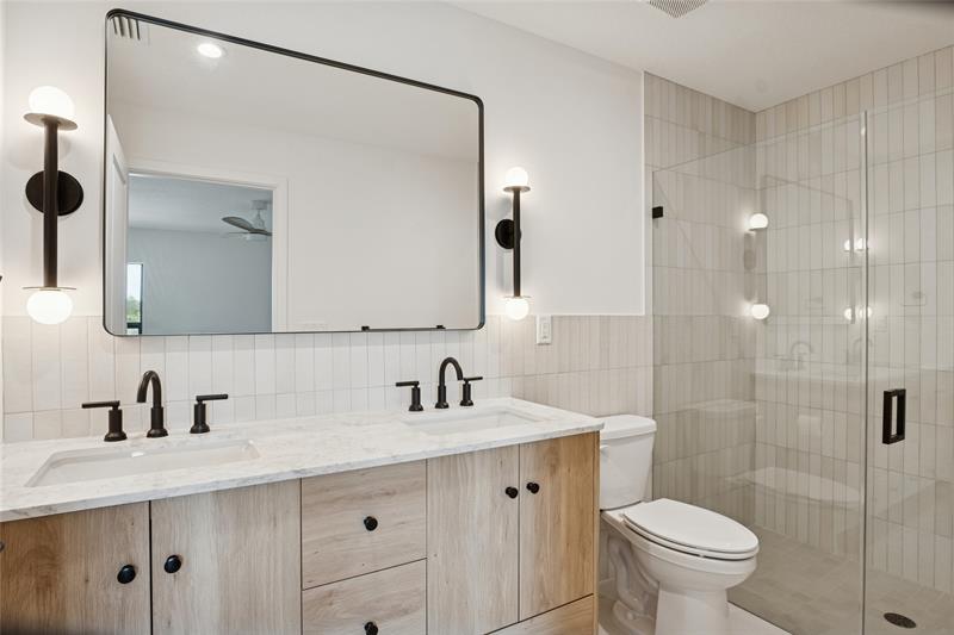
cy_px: 318
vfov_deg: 67.4
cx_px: 477
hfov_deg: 90.0
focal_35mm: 18
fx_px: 477
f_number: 9
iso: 200
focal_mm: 12
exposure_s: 1/13
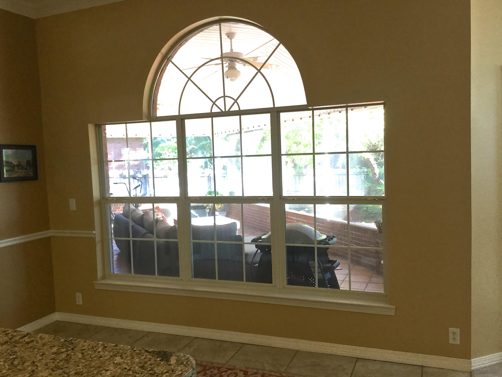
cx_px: 251
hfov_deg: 58.4
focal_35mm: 31
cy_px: 188
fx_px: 450
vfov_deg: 45.4
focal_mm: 3.3
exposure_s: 1/30
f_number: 2.4
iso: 50
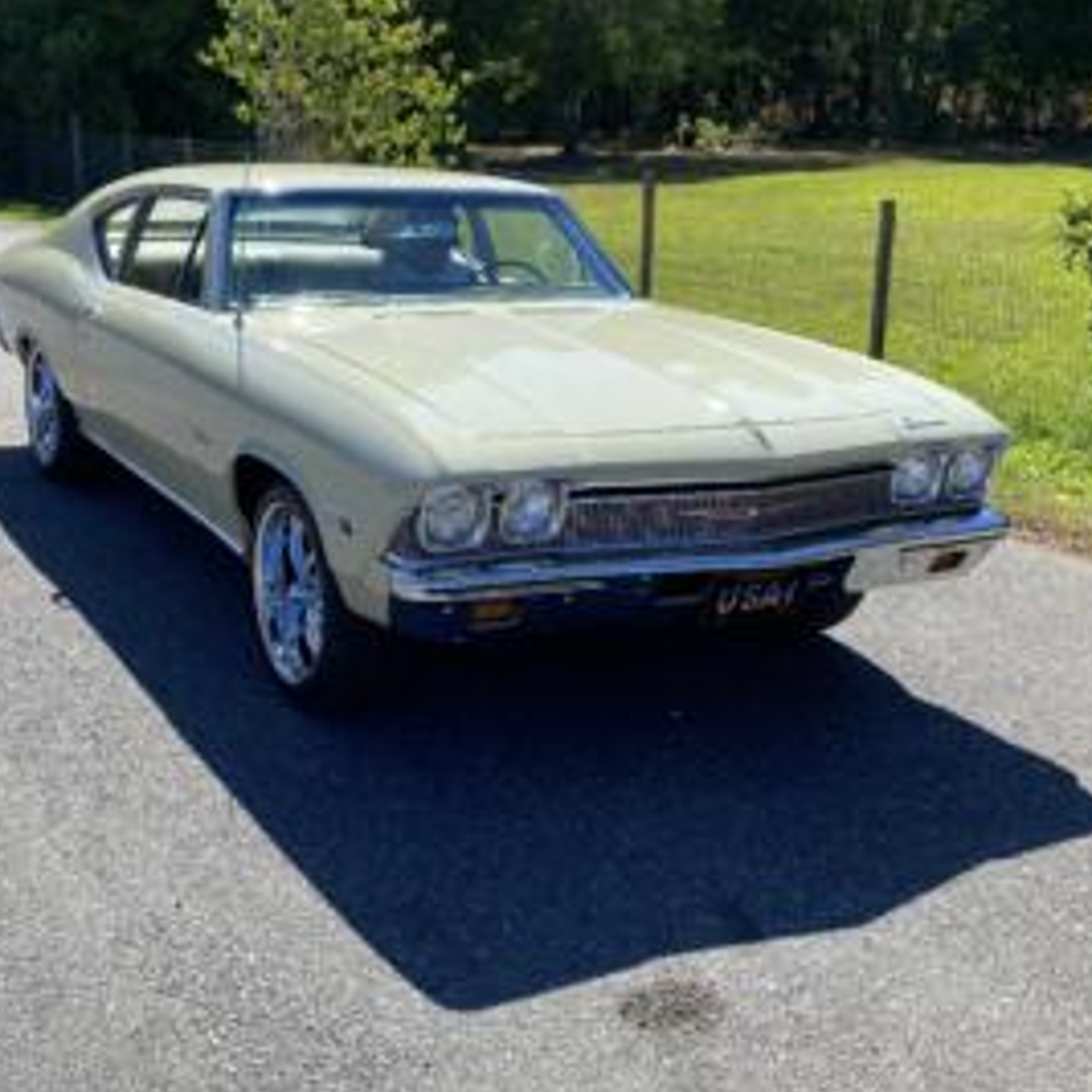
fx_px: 1535
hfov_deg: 39.1
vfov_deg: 39.1
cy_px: 464
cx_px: 474
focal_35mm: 43
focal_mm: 4.25
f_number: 1.8
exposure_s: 1/1754
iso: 32
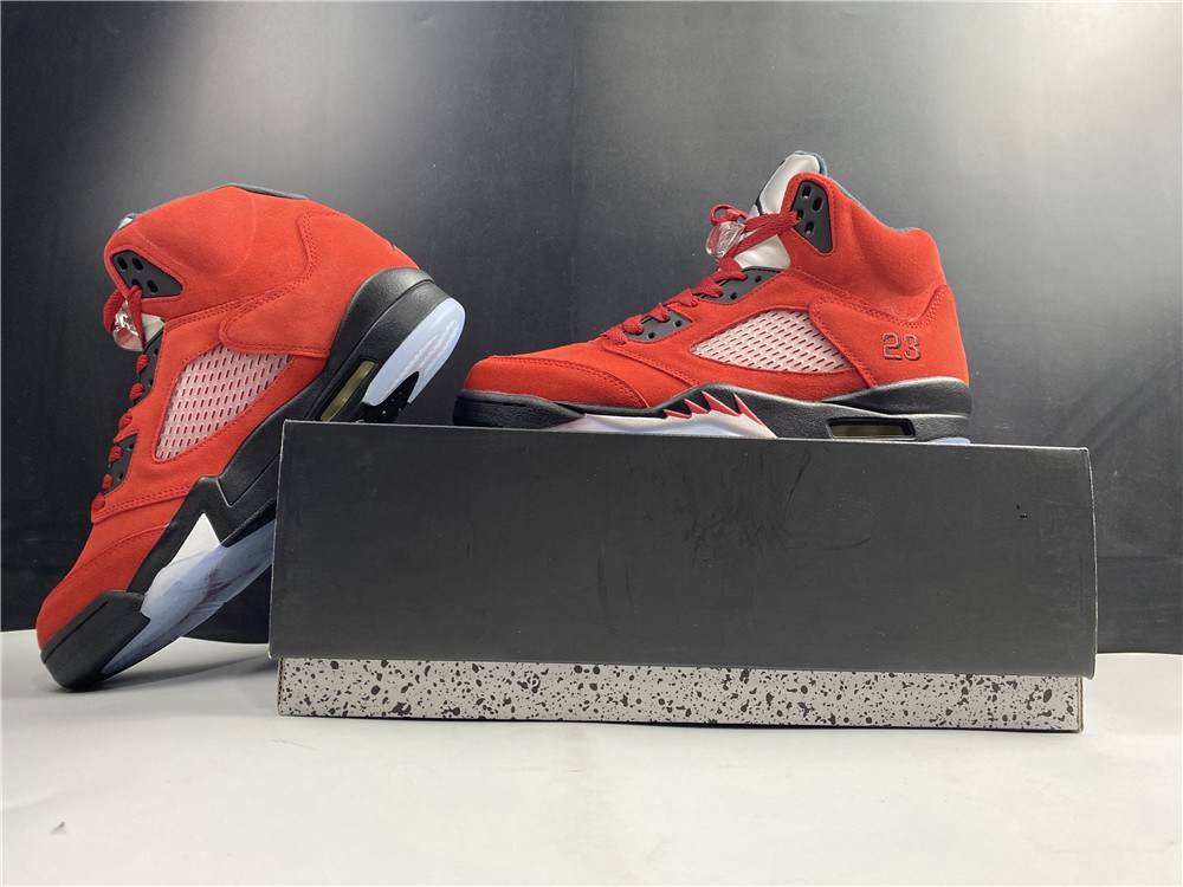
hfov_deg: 67.3
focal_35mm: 26
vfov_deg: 53.1
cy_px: 444
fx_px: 889
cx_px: 592
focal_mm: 4.25
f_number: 1.8
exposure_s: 1/50
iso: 100
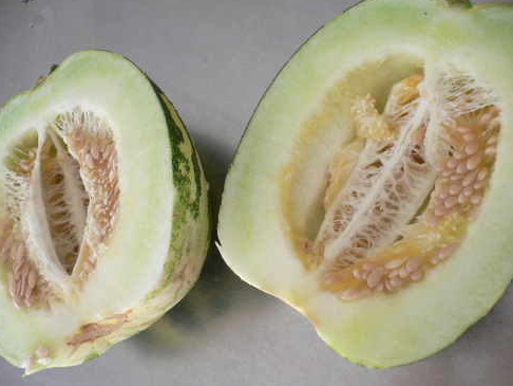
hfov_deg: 51.3
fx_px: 534
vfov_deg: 39.7
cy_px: 192
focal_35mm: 36
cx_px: 251
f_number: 2.8
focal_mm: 5.8
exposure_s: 1/40
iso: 100
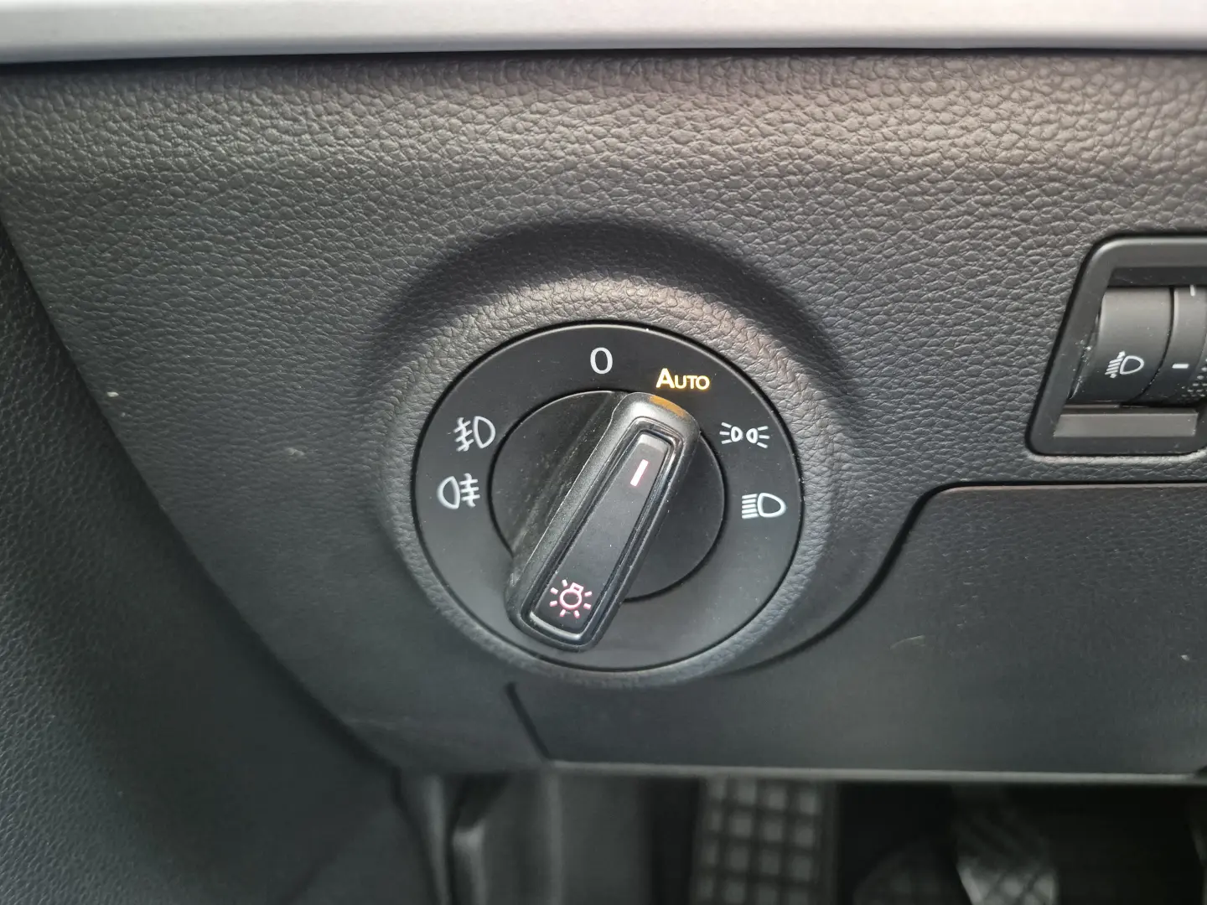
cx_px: 604
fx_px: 802
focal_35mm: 23
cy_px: 452
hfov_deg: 73.9
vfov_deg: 58.9
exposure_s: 1/33
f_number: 1.8
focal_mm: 5.4
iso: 1600
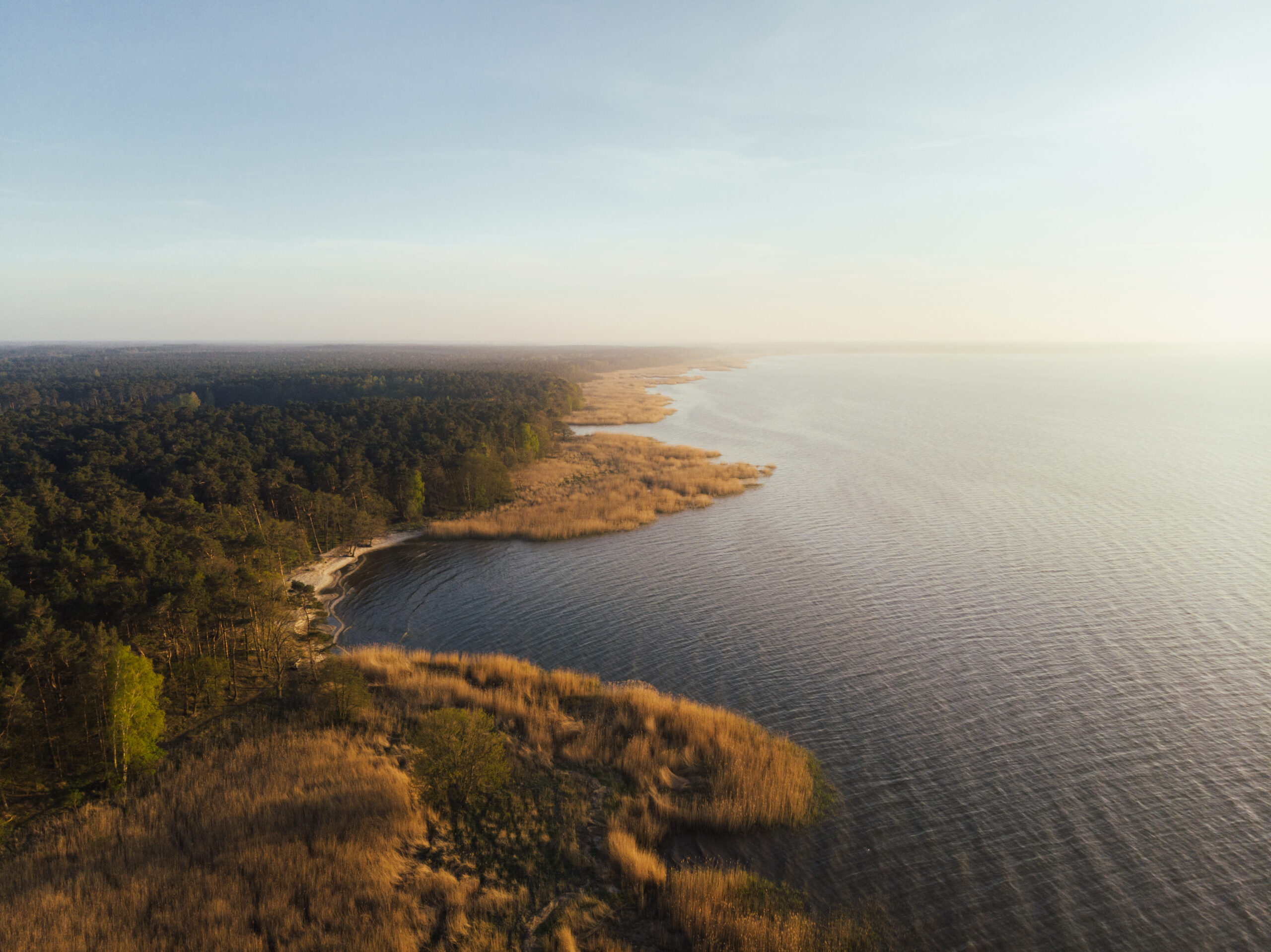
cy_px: 476
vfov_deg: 56.8
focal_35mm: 24
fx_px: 881
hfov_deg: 71.6
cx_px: 636
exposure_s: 1/590
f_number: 2.8
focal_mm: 4.5
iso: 100
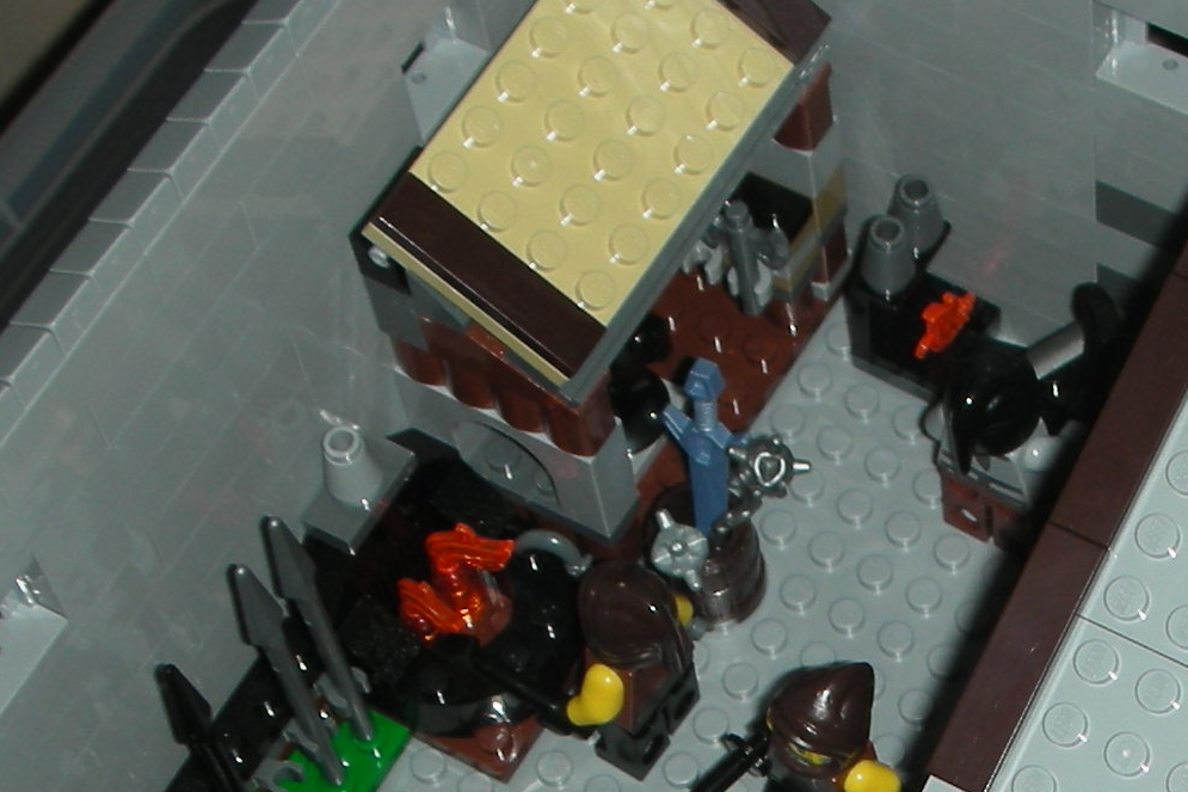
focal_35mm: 103
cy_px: 1100
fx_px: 3398
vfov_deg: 12.8
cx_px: 929
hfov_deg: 19.6
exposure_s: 1/60.1
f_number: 3
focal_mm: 5.8
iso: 50
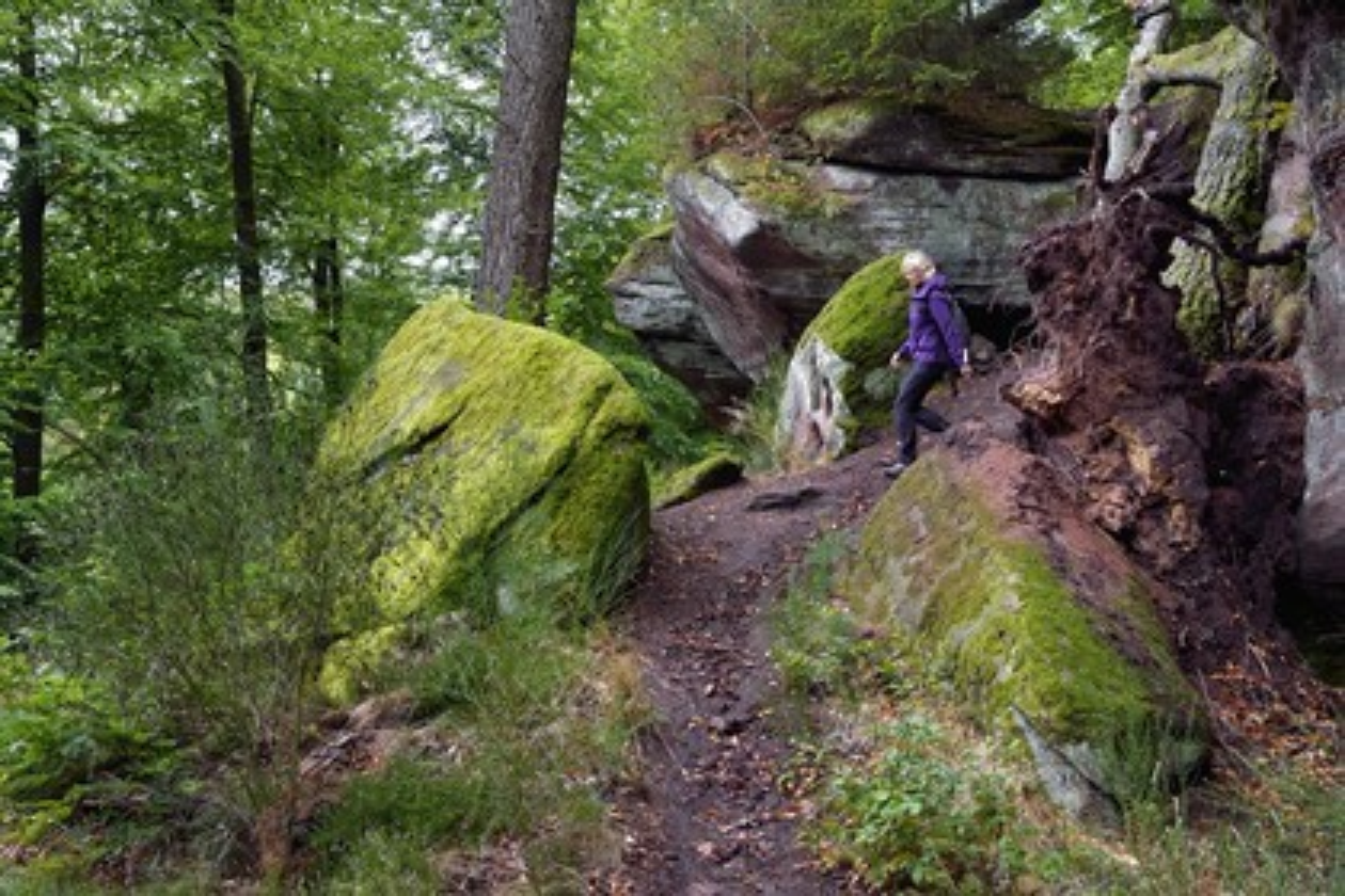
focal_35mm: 46
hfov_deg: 42.7
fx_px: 1718
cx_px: 672
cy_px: 448
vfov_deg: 29.2
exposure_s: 1/80
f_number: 10
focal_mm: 46
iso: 800
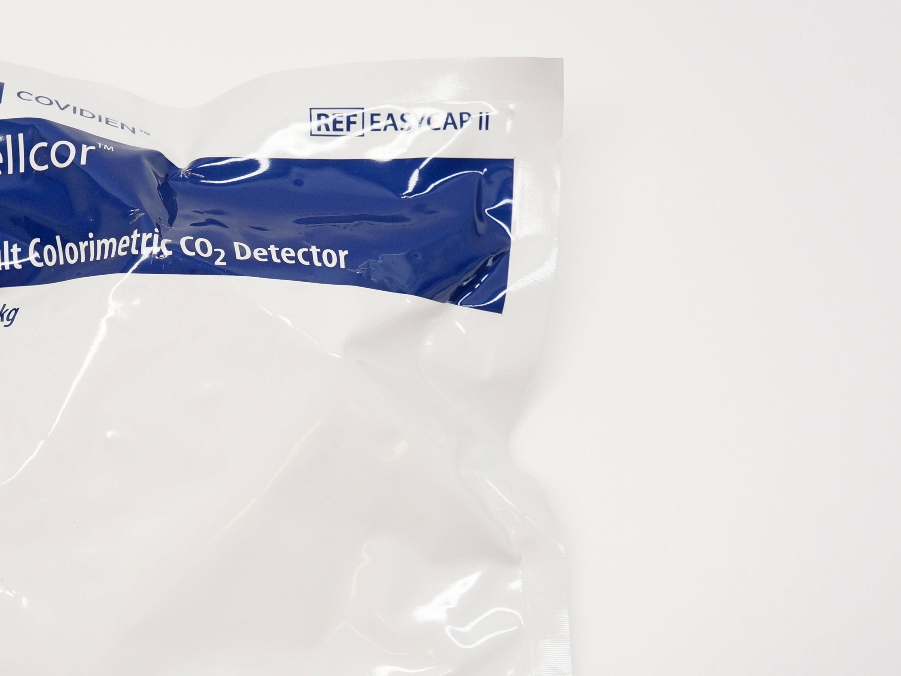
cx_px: 207
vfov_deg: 26.6
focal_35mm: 55
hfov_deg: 34.2
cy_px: 429
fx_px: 1426
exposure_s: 1/60
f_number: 6.3
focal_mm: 23
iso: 400
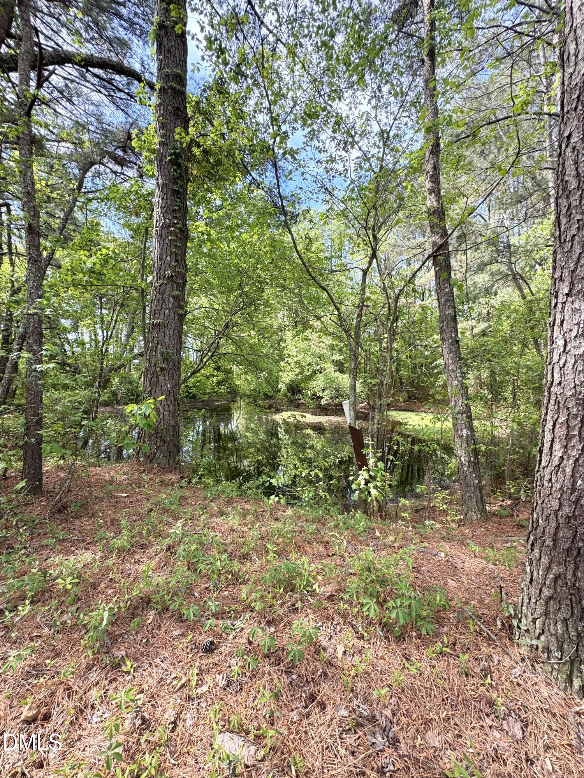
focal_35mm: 14
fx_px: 315
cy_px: 389
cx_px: 292
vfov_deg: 102.1
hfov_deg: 85.7
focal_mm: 2.22
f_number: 2.2
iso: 40
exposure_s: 1/128
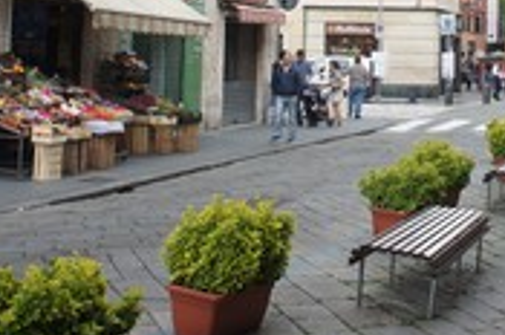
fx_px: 994
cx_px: 401
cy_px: -64
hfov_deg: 27.9
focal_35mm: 71
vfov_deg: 18.2
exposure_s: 1/250
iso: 500
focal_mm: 18
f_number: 6.3
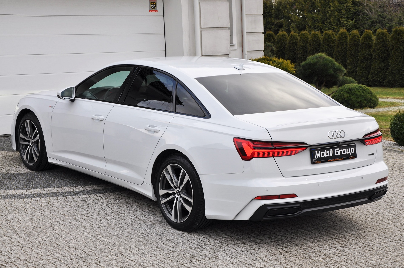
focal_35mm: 72
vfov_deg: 18.9
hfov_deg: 28.1
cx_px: 202
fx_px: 807
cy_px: 134
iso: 250
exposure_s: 1/100
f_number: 10
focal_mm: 48
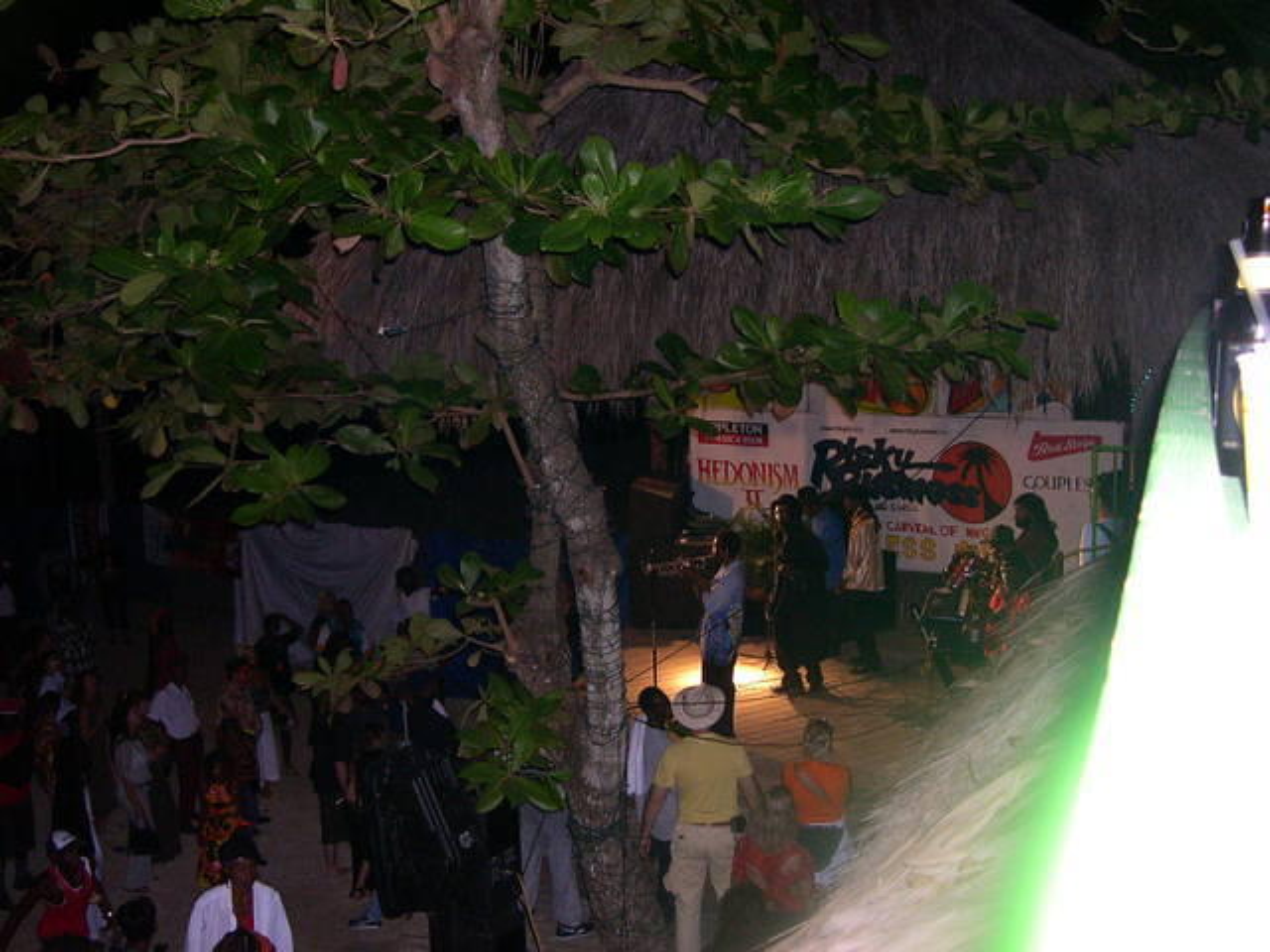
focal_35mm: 38
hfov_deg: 49.0
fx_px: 1394
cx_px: 635
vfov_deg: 37.7
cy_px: 476
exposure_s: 1/60
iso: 400
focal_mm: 8
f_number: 2.8
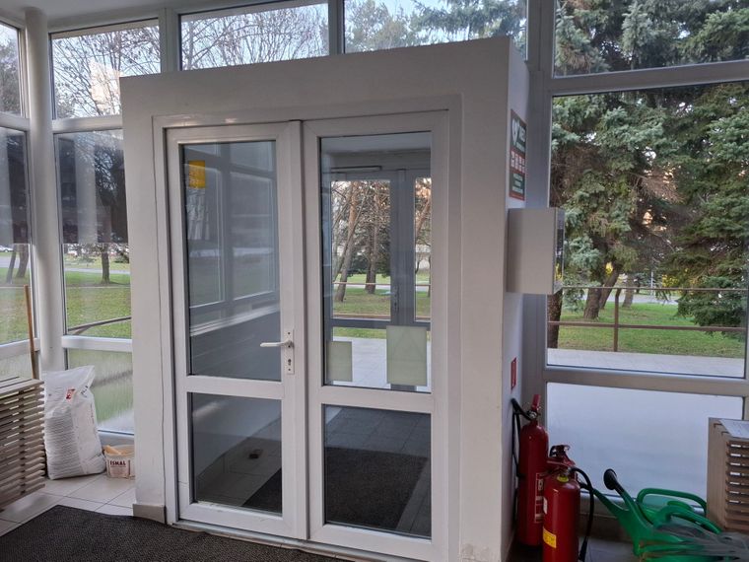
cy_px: 281
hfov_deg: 73.9
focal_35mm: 23
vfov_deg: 58.9
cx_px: 374
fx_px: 498
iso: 64
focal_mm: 5.54
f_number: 1.8
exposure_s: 1/100
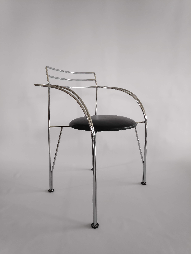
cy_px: 127
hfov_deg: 66.0
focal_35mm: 20
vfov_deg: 81.7
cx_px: 96
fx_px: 147
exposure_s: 1/100
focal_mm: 3.94
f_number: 1.9
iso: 550
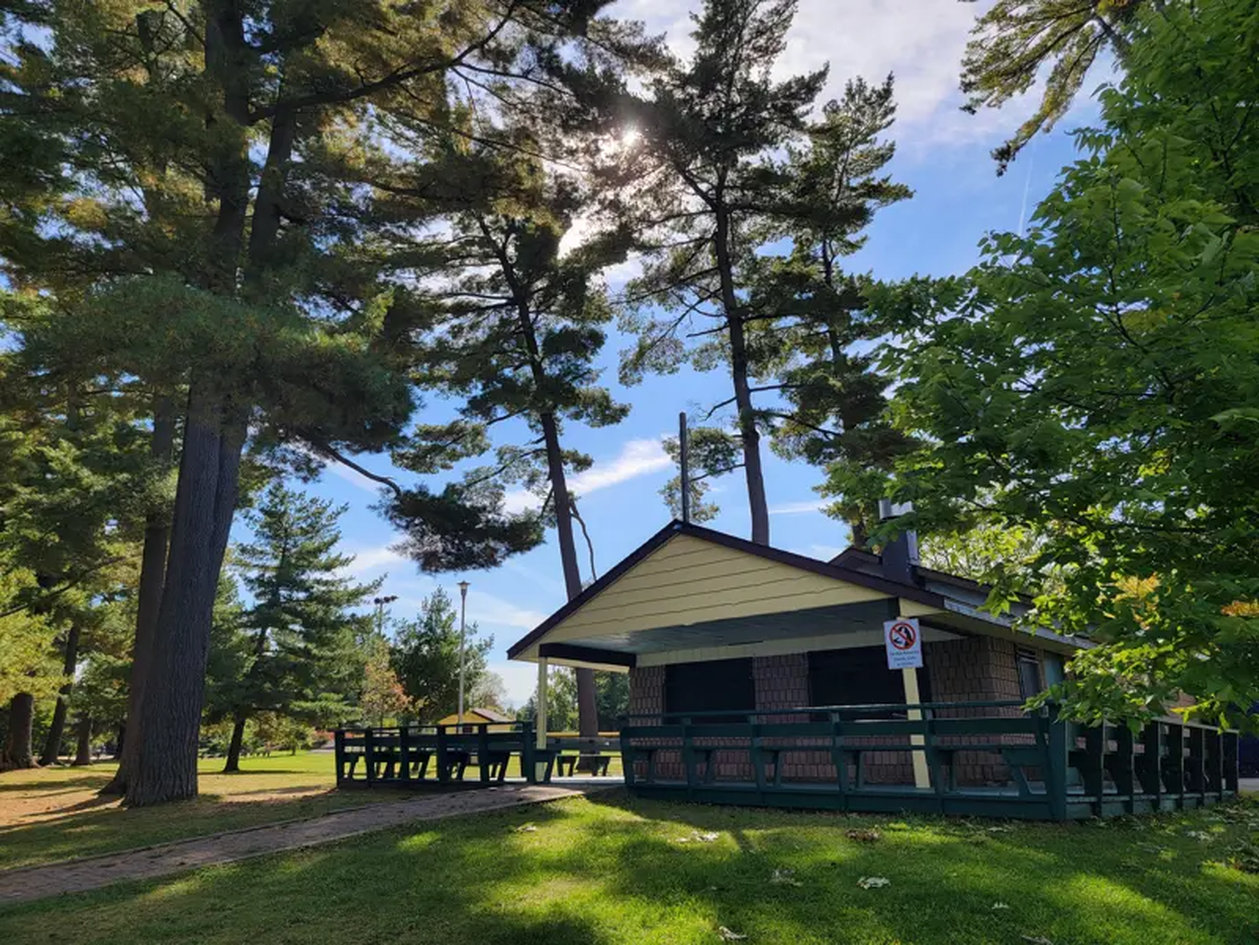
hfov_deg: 71.6
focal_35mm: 24
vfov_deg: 56.8
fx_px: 873
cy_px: 472
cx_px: 630
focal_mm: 6.7
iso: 16
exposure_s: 1/796
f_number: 1.8
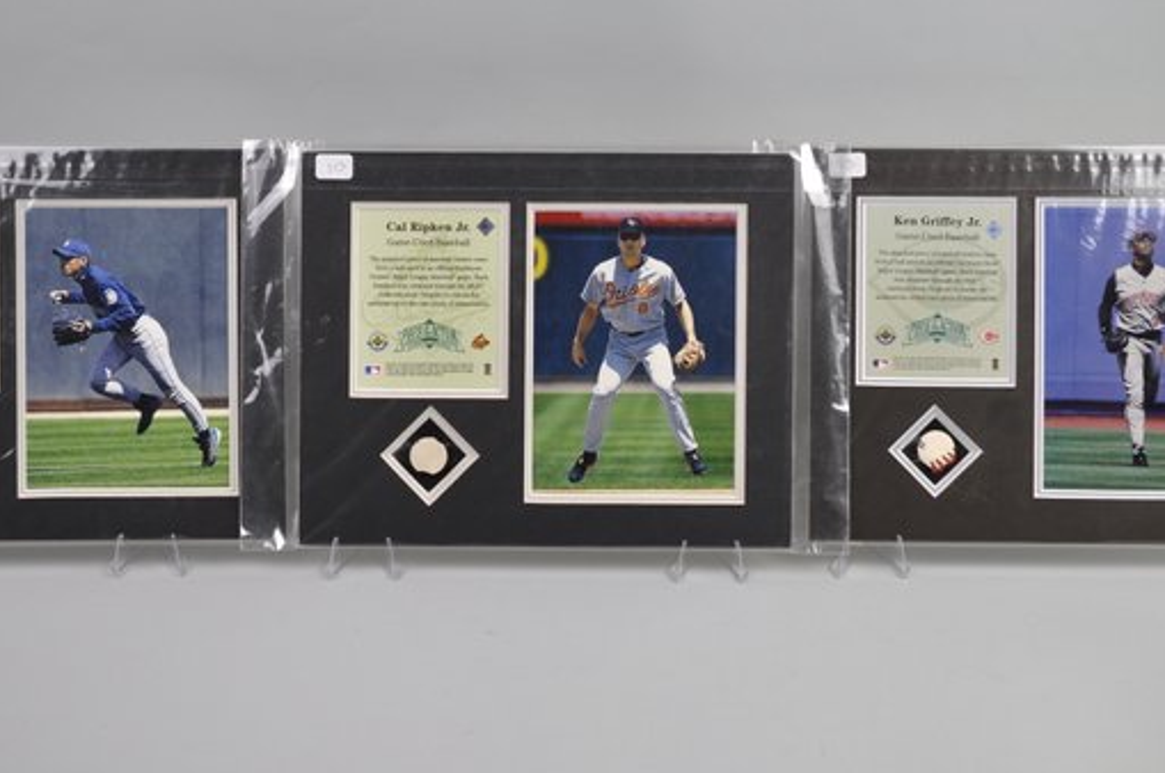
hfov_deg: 24.2
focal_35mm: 84
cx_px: 556
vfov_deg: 16.2
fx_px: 2715
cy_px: 346
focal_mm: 40
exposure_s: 1/50
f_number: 3.5
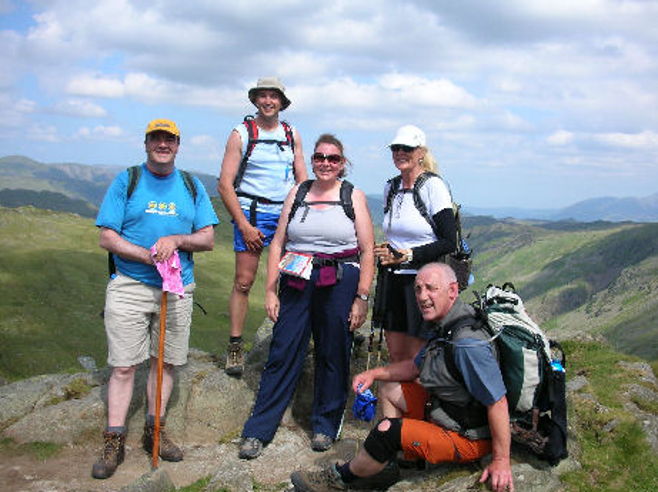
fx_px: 722
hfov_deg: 49.0
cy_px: 252
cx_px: 324
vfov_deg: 37.7
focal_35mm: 38
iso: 50
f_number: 8.5
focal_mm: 5.8
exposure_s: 1/72.7
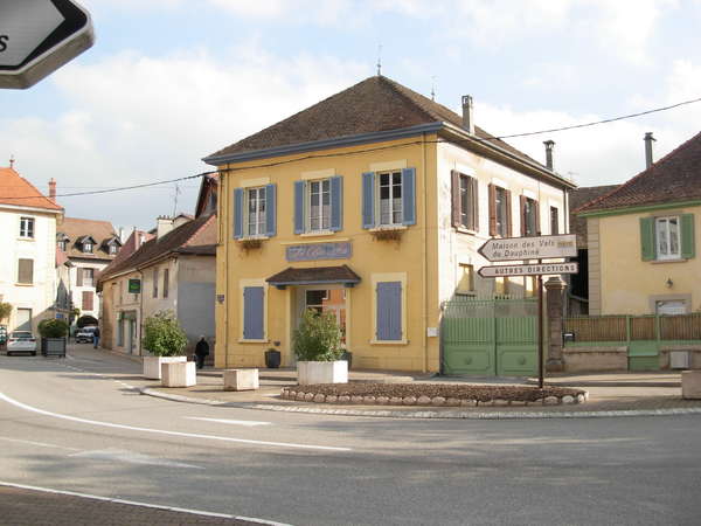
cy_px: 263
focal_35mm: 38
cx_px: 350
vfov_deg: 37.7
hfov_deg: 49.0
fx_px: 770
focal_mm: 6.3
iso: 79
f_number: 2.9
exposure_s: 1/683
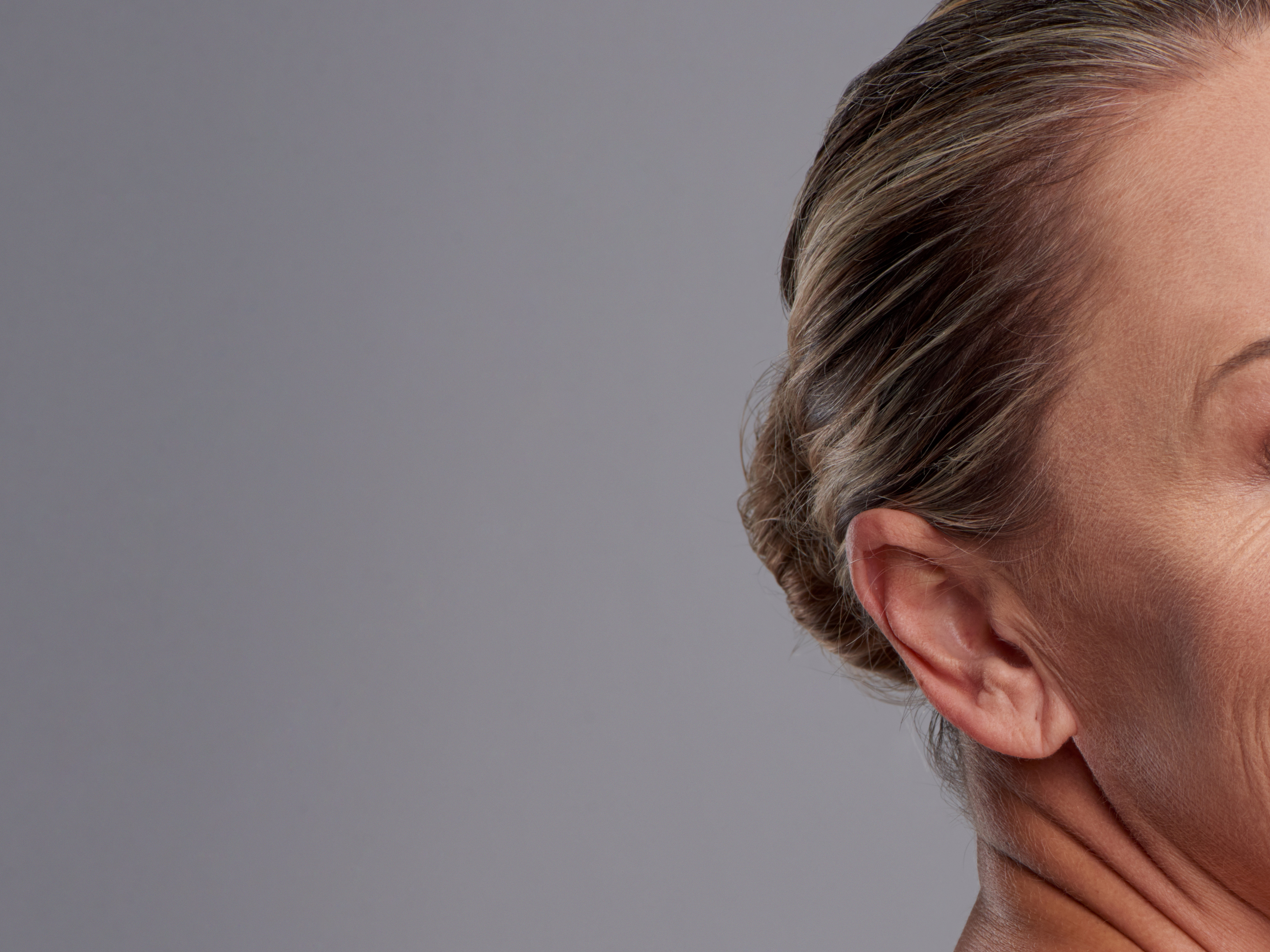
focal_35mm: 207
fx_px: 7594
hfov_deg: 9.5
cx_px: 1258
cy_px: 709
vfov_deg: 7.2
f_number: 7.1
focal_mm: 105
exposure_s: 1/200
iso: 100
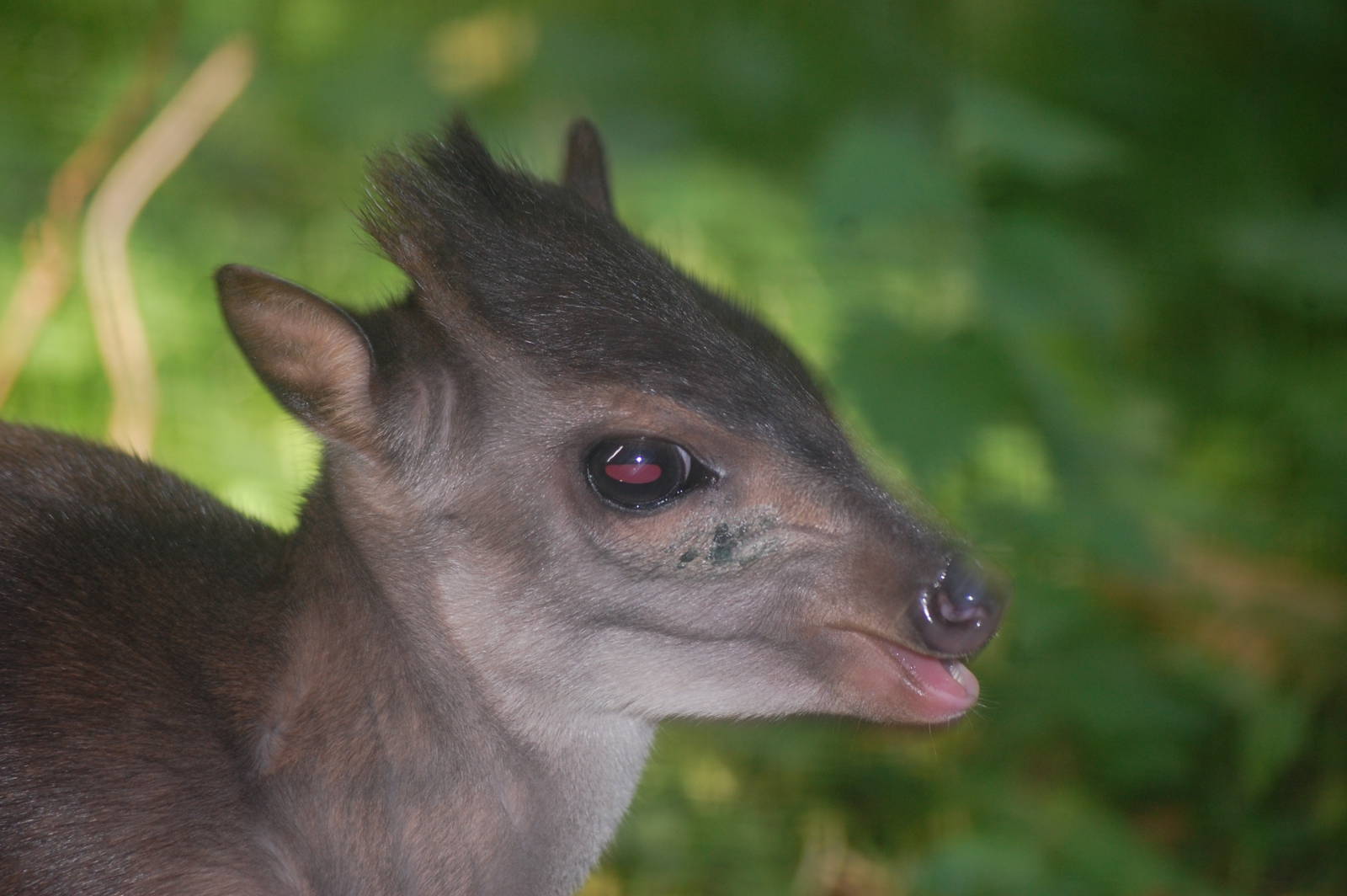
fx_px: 6841
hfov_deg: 11.2
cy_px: 448
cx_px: 674
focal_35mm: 183
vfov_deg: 7.5
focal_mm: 122
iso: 400
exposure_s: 1/60
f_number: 5
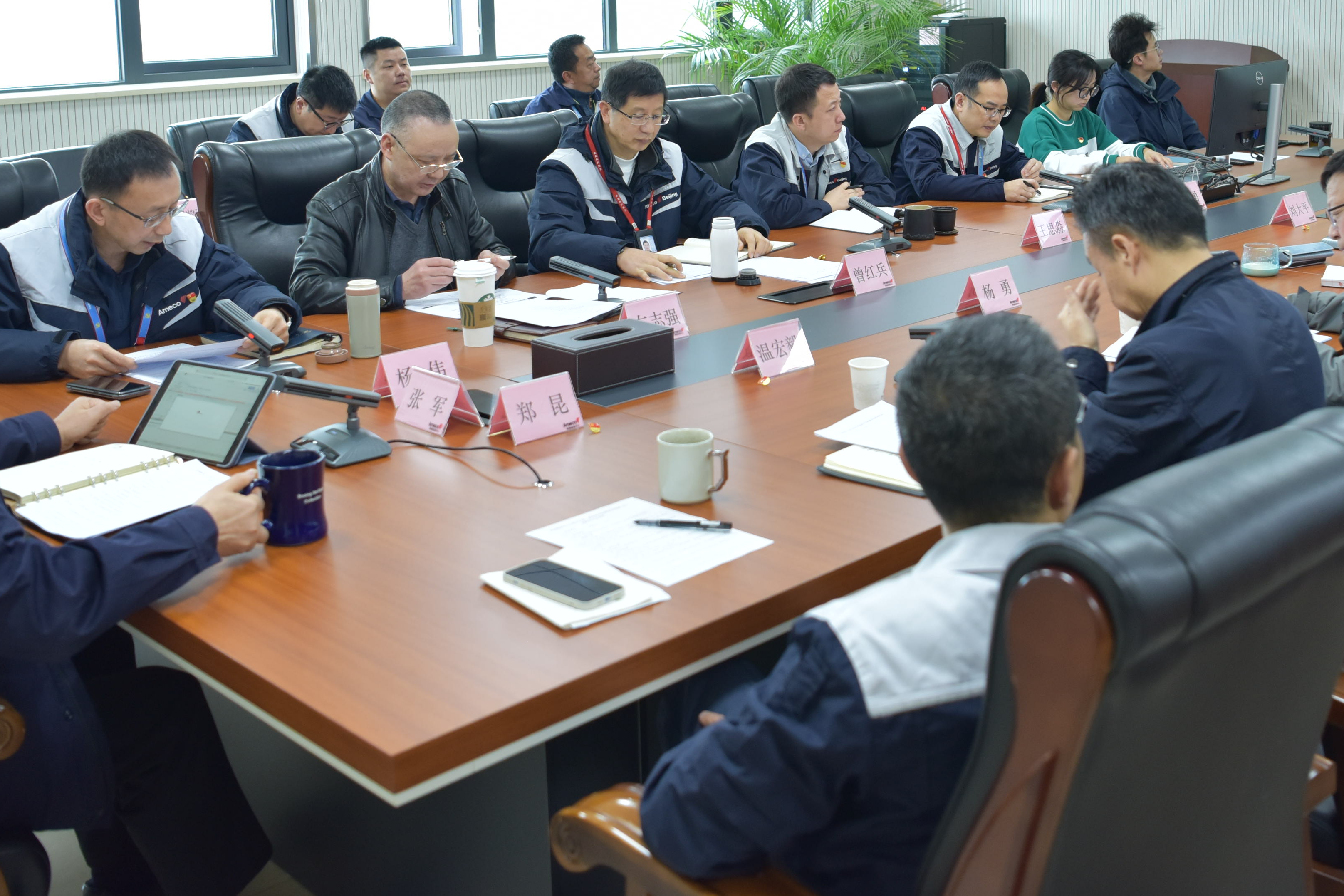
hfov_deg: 47.0
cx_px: 831
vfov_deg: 31.7
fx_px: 1531
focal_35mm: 41
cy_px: 165
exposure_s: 1/80
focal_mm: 24
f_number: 2.8
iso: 800
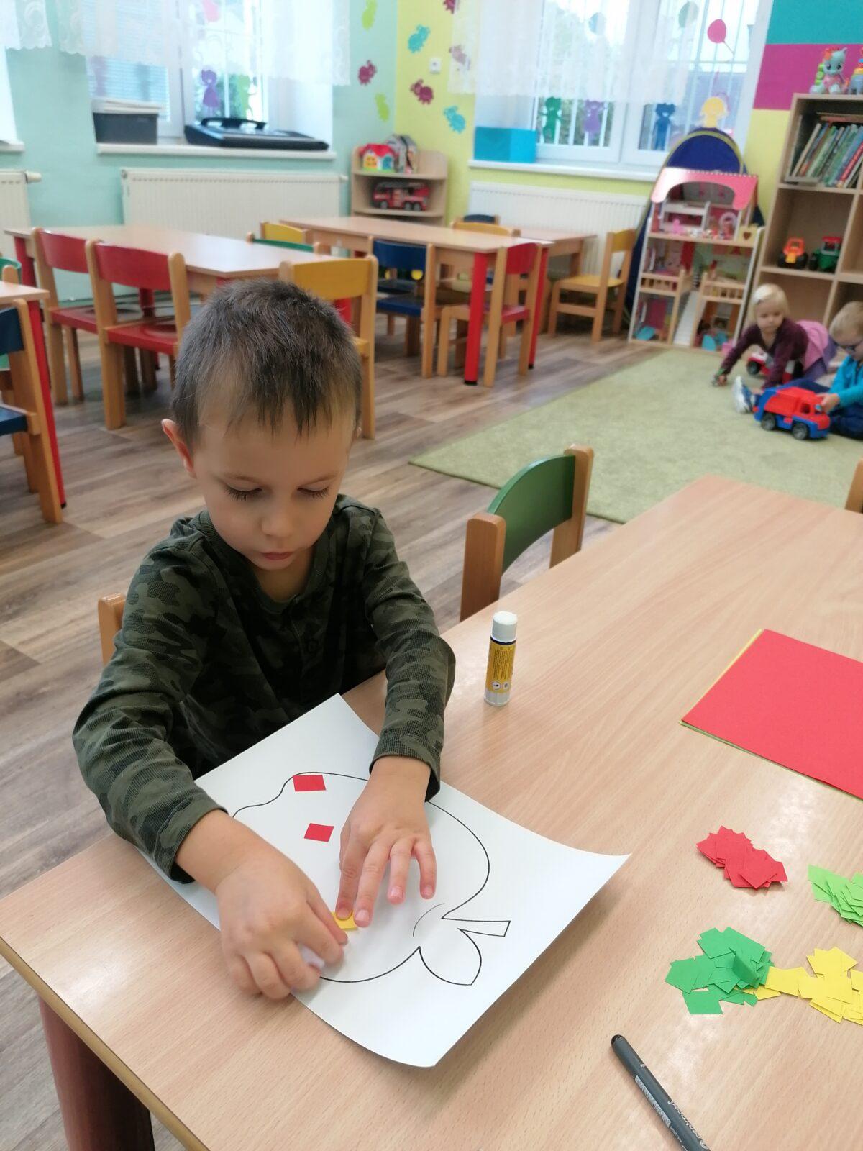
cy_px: 576
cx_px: 432
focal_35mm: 27
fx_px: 898
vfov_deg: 65.3
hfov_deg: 51.4
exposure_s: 1/50
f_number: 1.8
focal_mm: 4.75
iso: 100
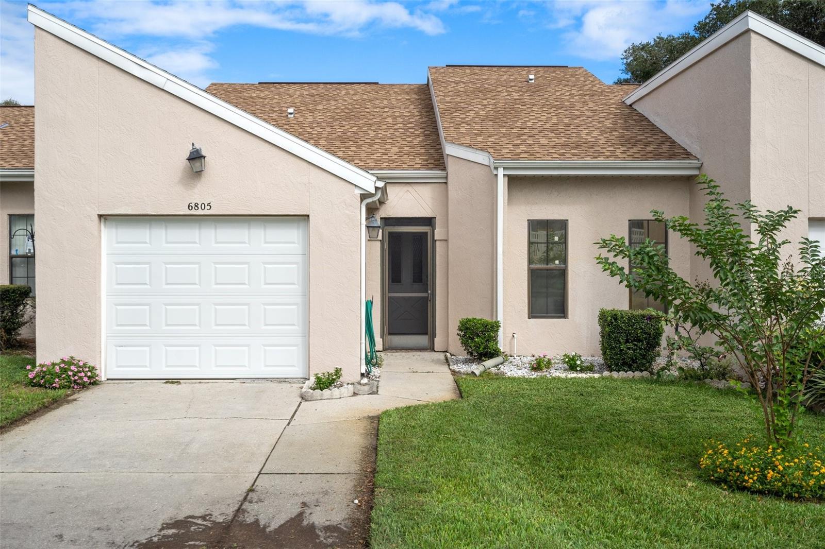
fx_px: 802
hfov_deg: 54.4
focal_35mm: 35
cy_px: 274
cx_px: 412
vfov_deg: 37.8
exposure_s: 1/1250
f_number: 8
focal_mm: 35
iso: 400
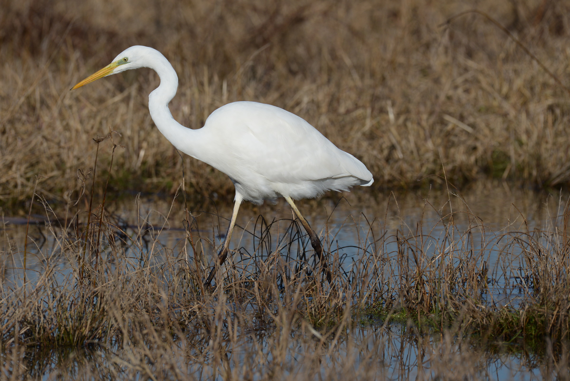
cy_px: 190
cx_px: 285
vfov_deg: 2.9
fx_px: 7602
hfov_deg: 4.3
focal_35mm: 480
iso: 320
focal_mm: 480
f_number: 10
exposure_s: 1/1250
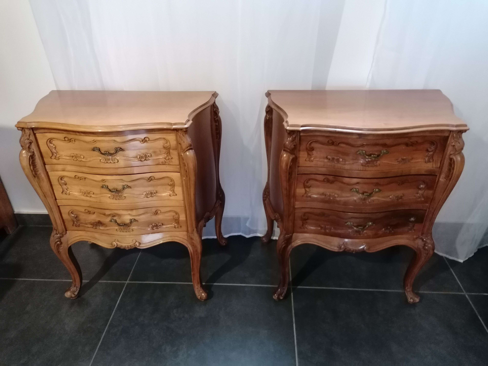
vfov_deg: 51.4
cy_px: 183
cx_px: 244
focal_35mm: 27
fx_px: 381
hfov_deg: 65.3
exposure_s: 1/16.7
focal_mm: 4.75
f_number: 1.8
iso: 1250
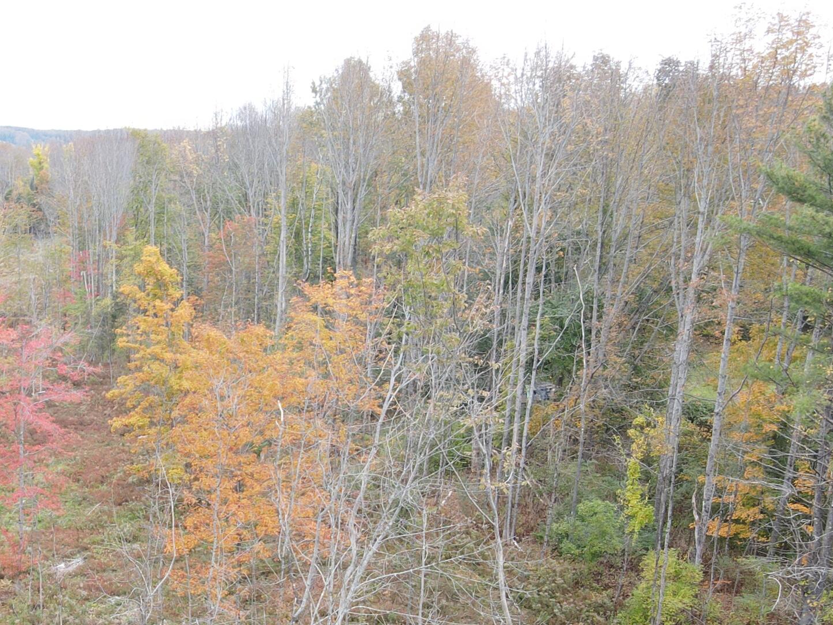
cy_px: 526
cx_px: 136
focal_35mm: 50
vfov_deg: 28.3
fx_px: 1203
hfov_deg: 36.5
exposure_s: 1/60
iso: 100
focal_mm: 4.5
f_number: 2.8
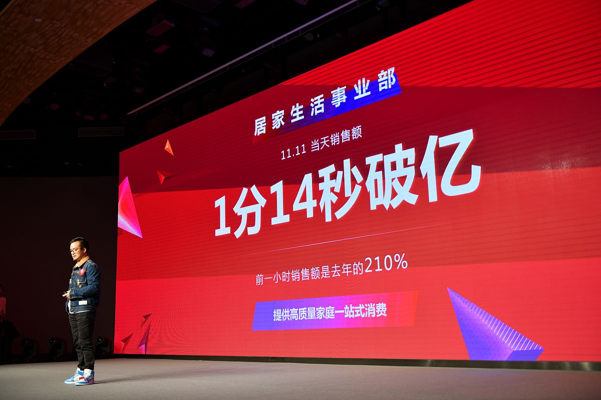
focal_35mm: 36
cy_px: 200
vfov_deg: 36.9
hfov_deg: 53.1
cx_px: 300
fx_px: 601
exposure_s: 1/250
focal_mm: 36
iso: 640
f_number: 2.8
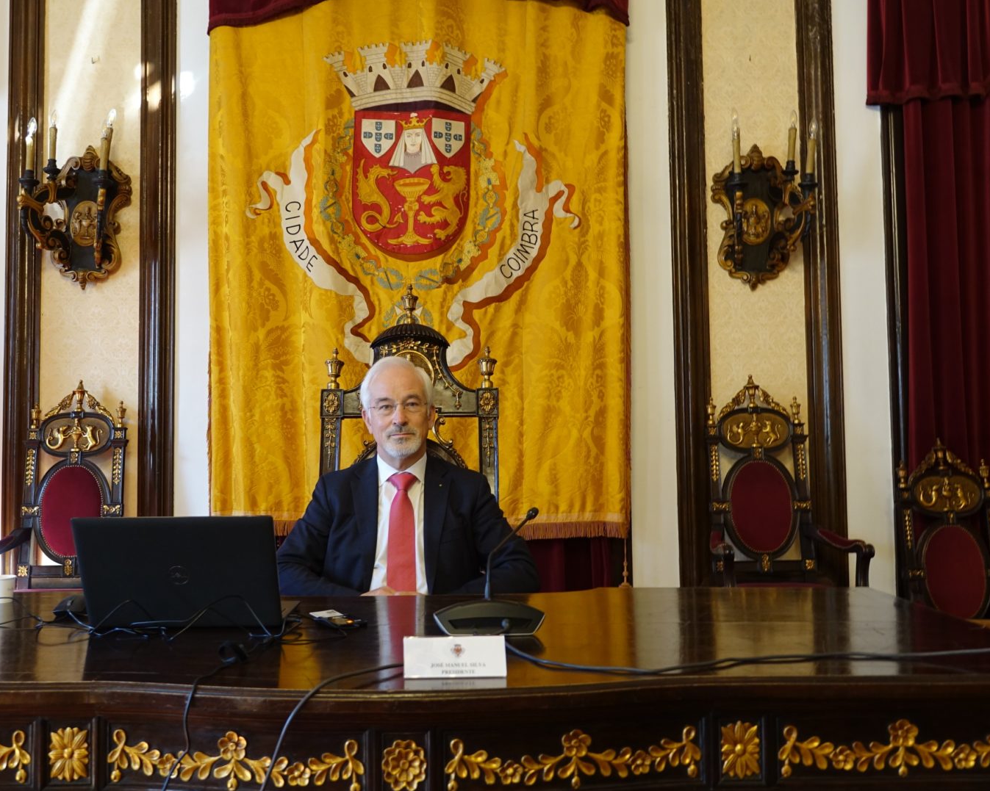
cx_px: 423
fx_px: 1025
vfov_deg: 42.2
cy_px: 396
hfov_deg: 51.4
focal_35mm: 35
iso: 320
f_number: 2.8
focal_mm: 11.26
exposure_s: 1/40
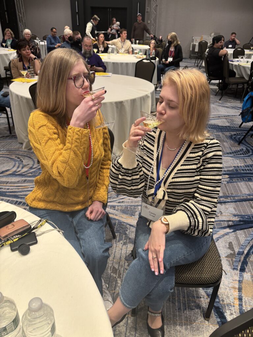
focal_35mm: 26
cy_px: 168
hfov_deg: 53.1
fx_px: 253
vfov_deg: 67.3
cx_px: 126
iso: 100
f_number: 1.6
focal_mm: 5.96
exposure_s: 1/60
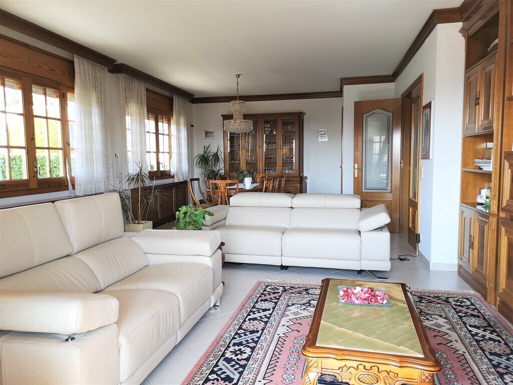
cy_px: 192
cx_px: 256
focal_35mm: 27
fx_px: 400
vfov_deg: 51.4
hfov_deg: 65.3
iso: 64
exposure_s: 1/120
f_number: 1.8
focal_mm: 3.95
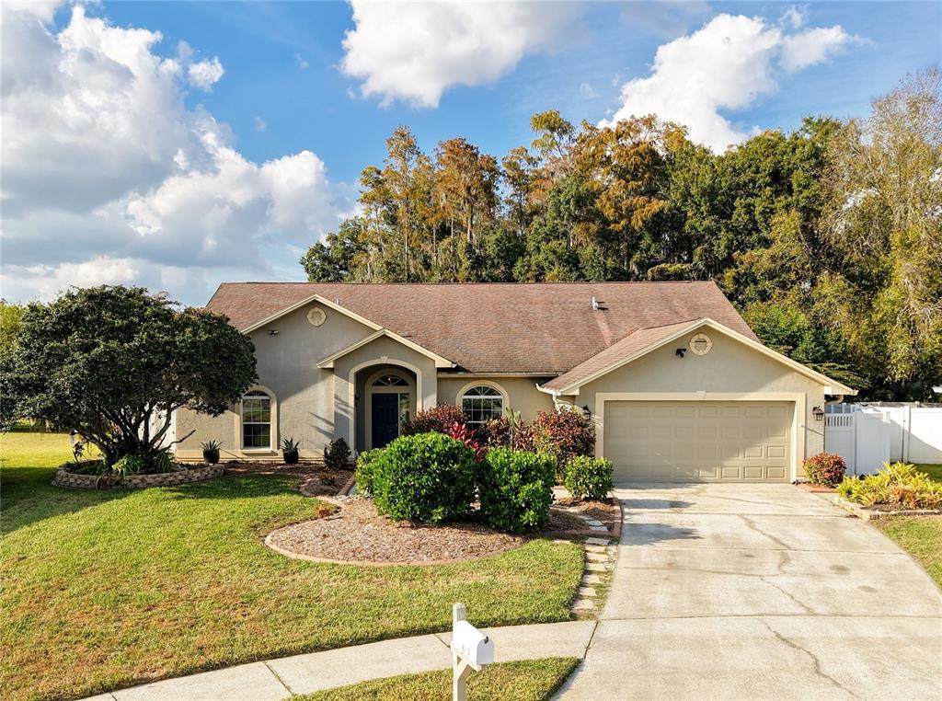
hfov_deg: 71.7
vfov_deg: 56.6
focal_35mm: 24
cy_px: 350
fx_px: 651
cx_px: 471
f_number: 1.8
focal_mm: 8.67
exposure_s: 1/1600
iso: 100
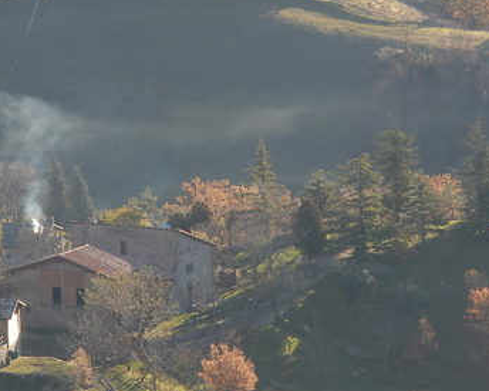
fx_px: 6395
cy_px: 140
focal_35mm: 442
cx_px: 196
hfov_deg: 4.4
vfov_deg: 3.5
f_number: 8
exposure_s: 1/80
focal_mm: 180
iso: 100
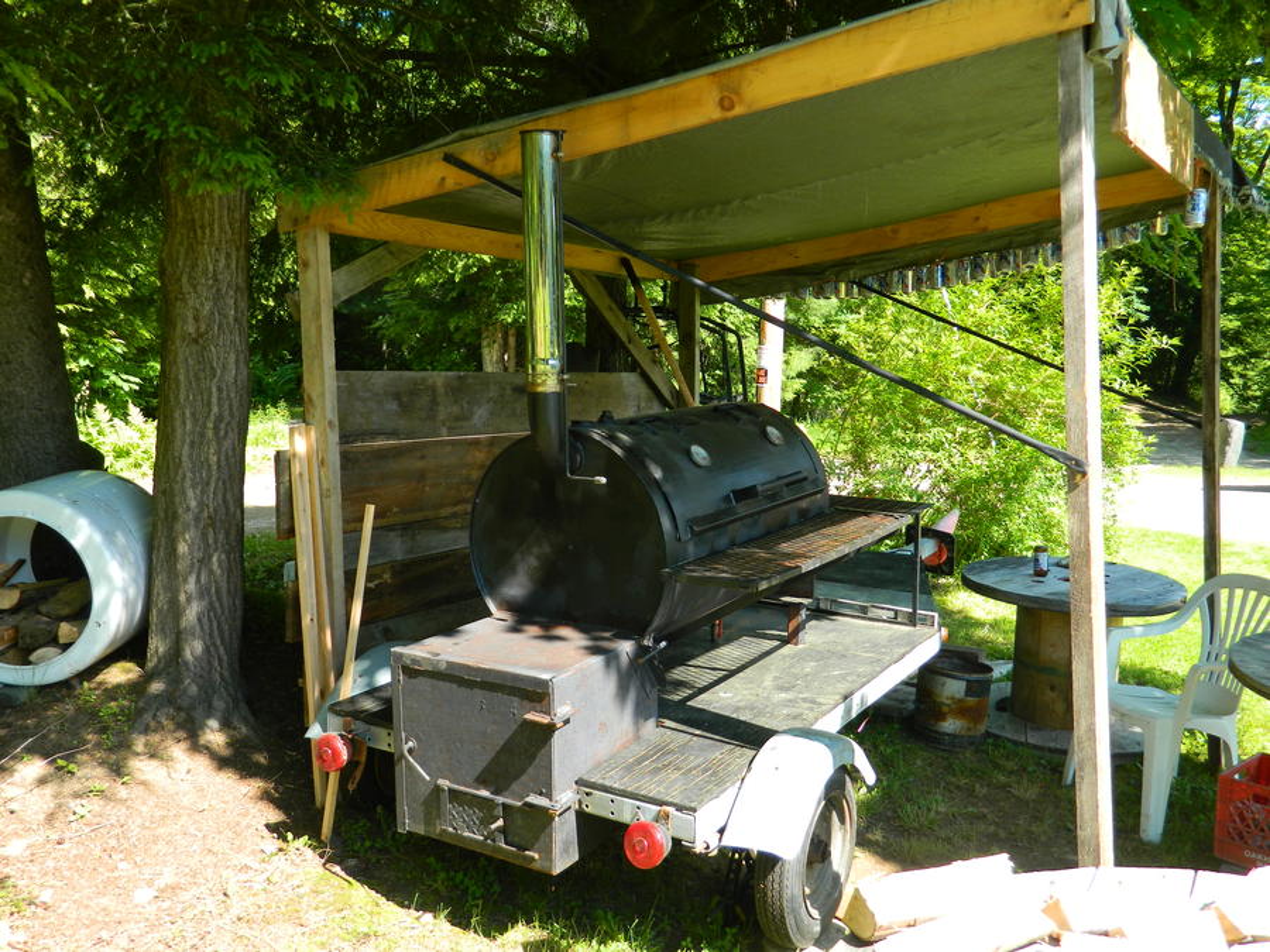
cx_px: 635
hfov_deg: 58.4
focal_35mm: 31
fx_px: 1137
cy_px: 476
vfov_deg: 45.4
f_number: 3.2
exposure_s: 1/160
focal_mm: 5.6
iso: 80
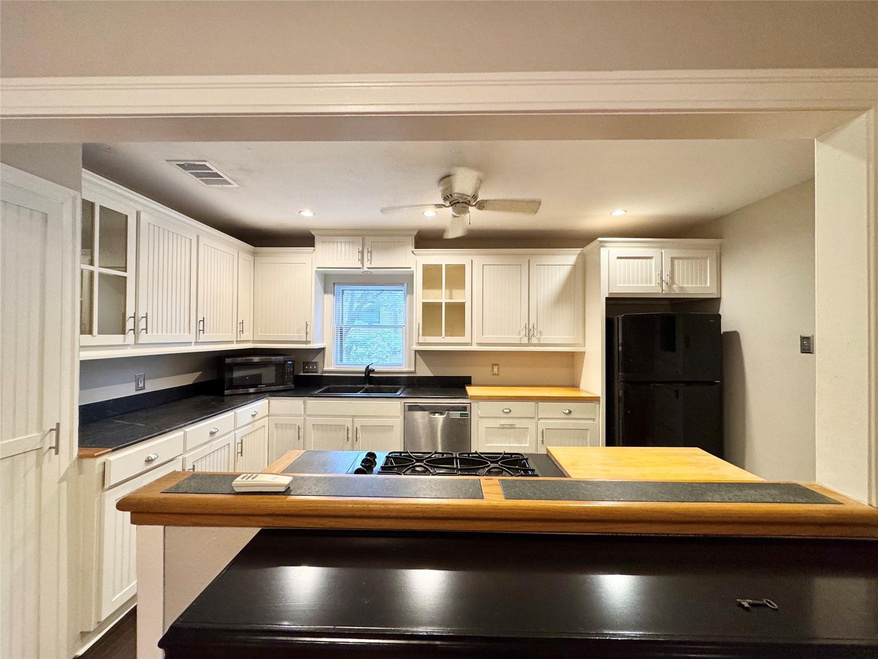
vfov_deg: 85.7
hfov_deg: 102.1
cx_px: 439
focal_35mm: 14
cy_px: 330
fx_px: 355
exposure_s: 1/60
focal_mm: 2.22
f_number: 2.2
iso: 250
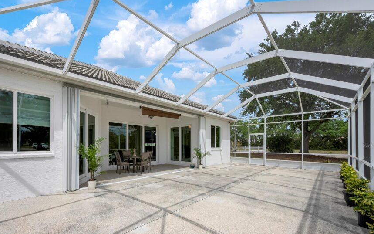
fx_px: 173
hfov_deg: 93.9
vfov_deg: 67.1
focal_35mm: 17
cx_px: 164
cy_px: 145
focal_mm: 14
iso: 200
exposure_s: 1/100
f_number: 13
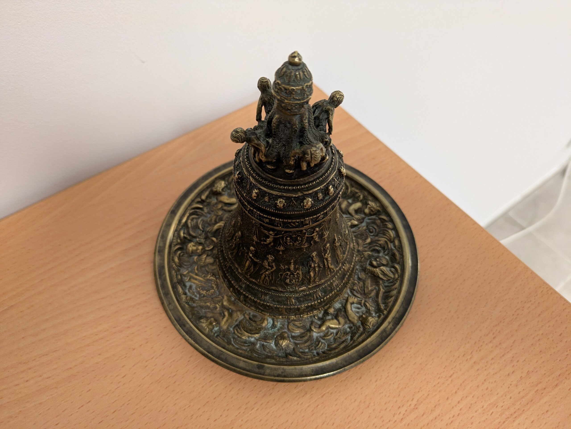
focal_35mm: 25
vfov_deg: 54.9
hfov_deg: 69.4
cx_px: 286
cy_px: 214
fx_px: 413
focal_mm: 5.43
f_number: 1.89
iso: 380
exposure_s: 1/50
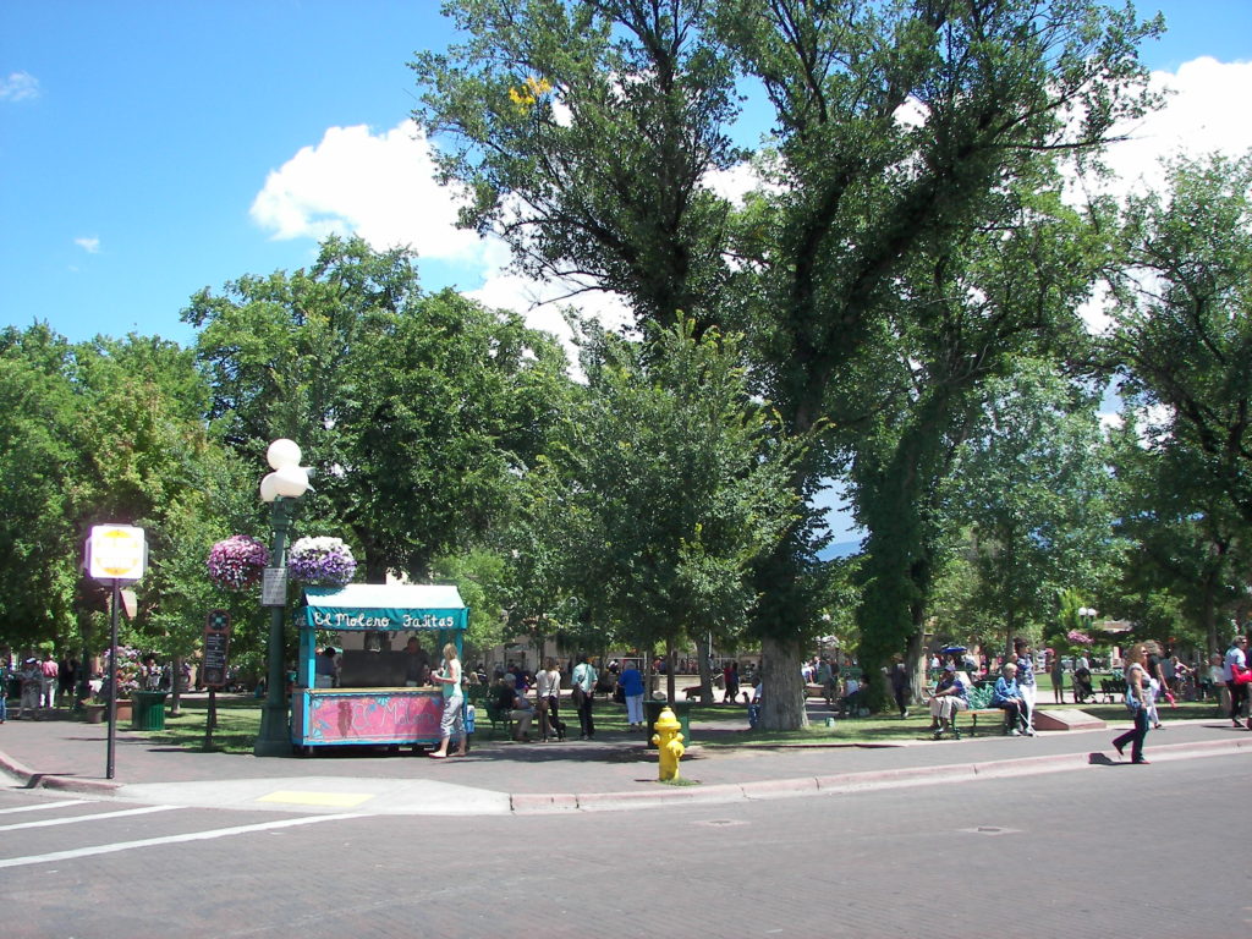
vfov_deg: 37.7
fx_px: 1374
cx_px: 626
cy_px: 470
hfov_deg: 49.0
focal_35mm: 38
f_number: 2.8
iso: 50
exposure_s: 1/400
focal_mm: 6.3
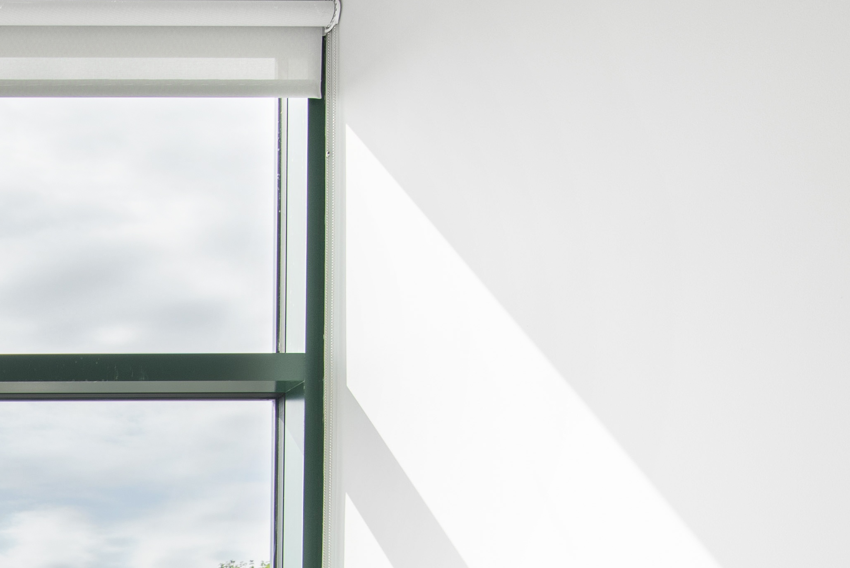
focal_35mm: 63
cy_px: 824
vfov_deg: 19.2
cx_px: -477
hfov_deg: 24.0
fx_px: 1488
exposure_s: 1/80
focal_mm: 18
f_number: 8
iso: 200
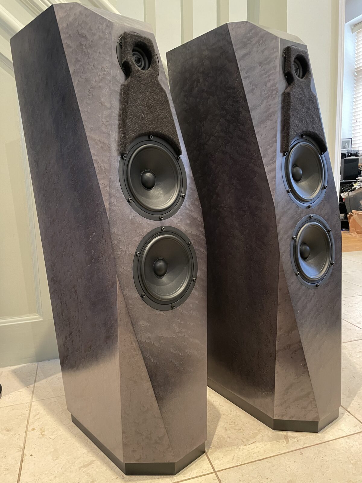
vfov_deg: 67.3
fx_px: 363
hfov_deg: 53.1
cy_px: 242
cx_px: 181
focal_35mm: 26
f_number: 1.6
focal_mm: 4.2
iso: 500
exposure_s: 1/25
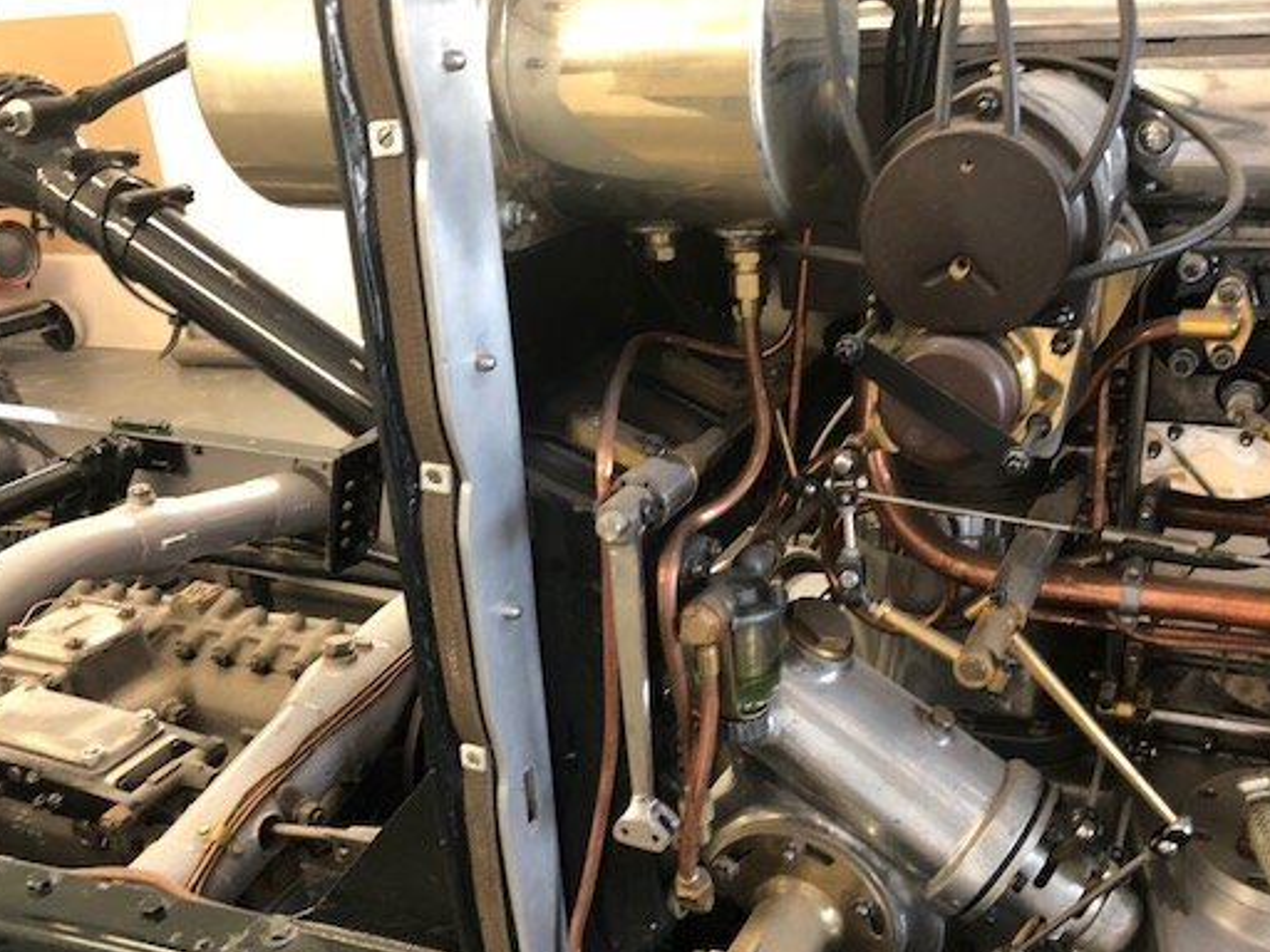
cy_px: 575
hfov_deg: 52.5
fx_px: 1284
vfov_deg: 40.5
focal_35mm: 35
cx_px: 699
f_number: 1.8
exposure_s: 1/20
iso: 40
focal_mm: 4
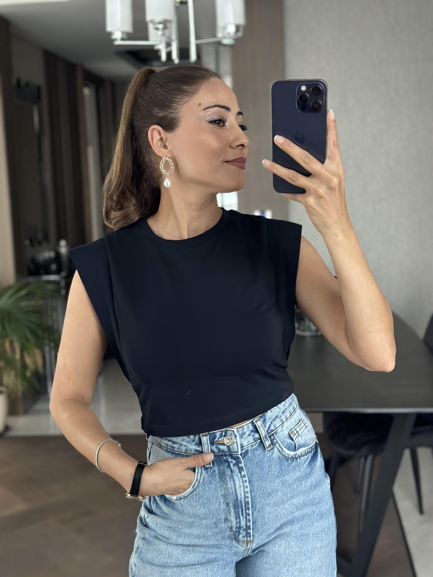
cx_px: 216
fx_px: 801
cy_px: 288
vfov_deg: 39.7
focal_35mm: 48
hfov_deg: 30.3
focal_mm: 6.86
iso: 500
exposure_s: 1/40
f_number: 1.78
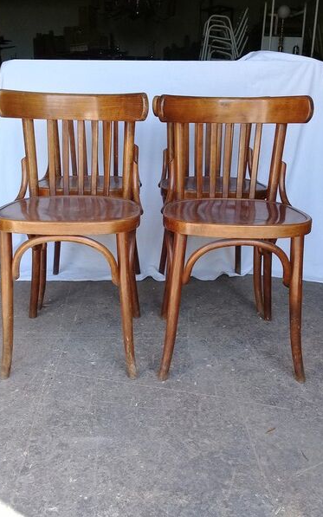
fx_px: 465
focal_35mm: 33
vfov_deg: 58.1
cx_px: 154
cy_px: 258
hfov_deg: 38.3
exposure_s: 1/122
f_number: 2.2
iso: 50
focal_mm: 3.3
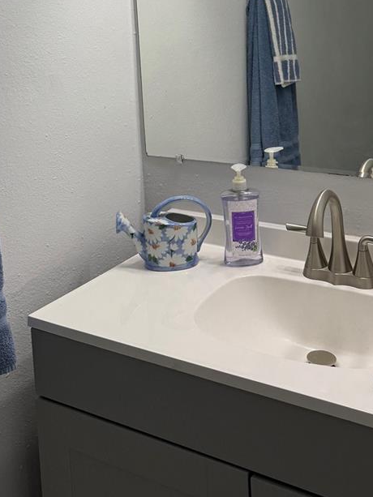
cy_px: 50
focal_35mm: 47
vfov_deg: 37.8
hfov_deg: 30.8
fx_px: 675
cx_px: 215
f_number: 1.78
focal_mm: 6.76
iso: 100
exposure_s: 1/271
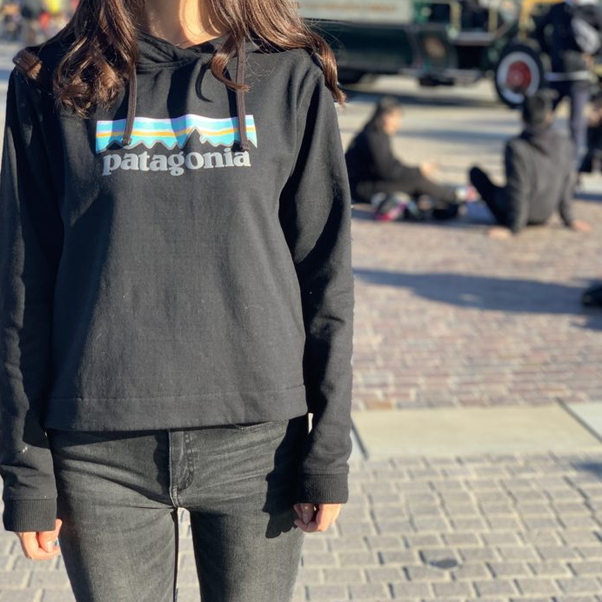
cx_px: 346
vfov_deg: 25.4
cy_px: 287
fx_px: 1338
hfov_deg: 25.3
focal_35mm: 68
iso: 16
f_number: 2.4
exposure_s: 1/261
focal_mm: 6
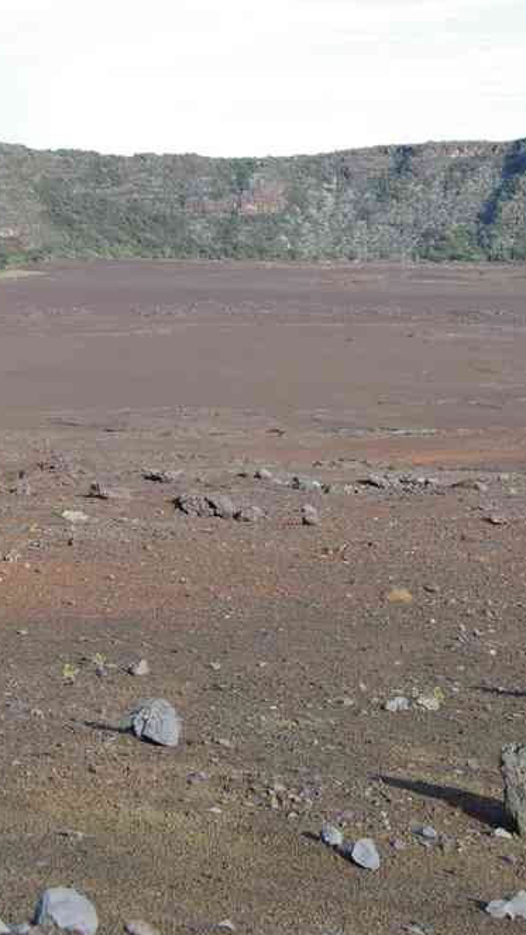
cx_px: 394
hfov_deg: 12.0
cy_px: 468
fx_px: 2504
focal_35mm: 101
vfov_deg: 21.1
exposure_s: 1/80
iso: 200
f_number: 7.1
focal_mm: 42.5
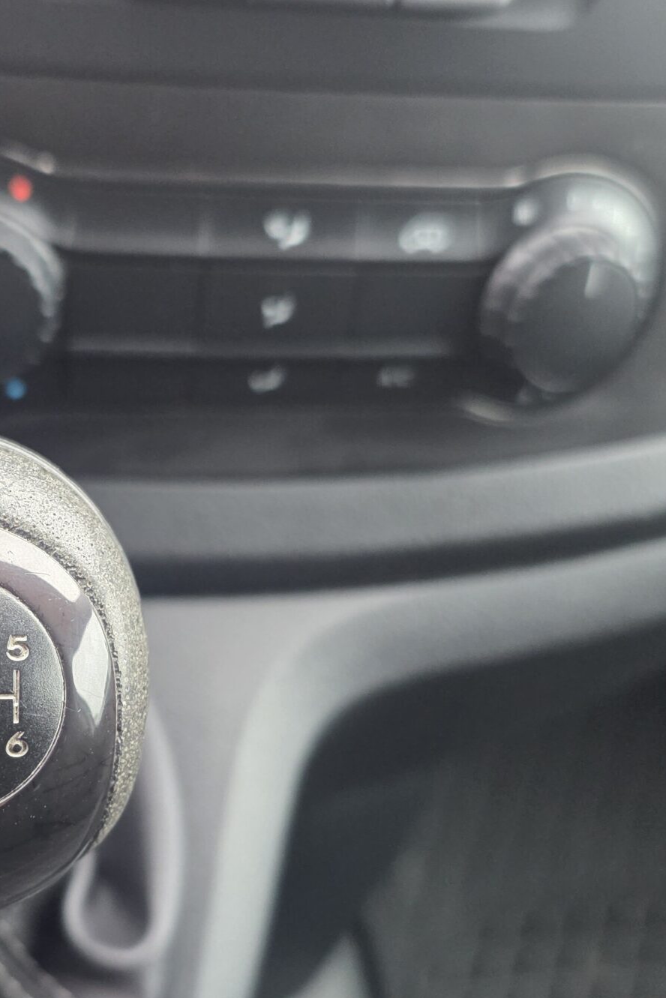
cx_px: 130
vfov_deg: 42.4
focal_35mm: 46
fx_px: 1276
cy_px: 623
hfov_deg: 28.6
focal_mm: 6.25
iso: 400
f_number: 1.7
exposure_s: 1/100
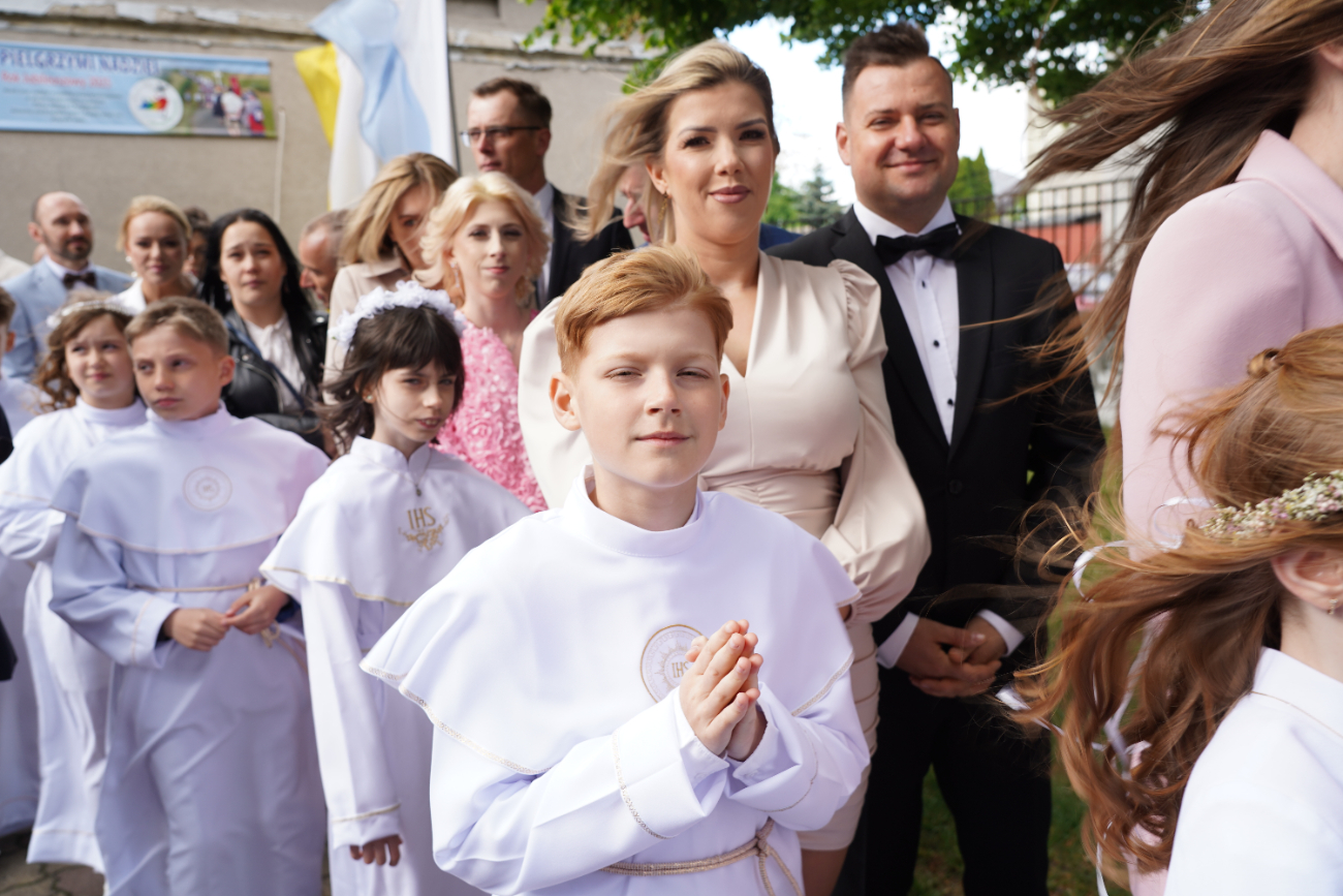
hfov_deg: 63.7
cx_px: 672
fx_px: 1082
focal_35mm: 29
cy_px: 448
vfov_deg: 45.0
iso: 160
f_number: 5.6
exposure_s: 1/100
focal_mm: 29
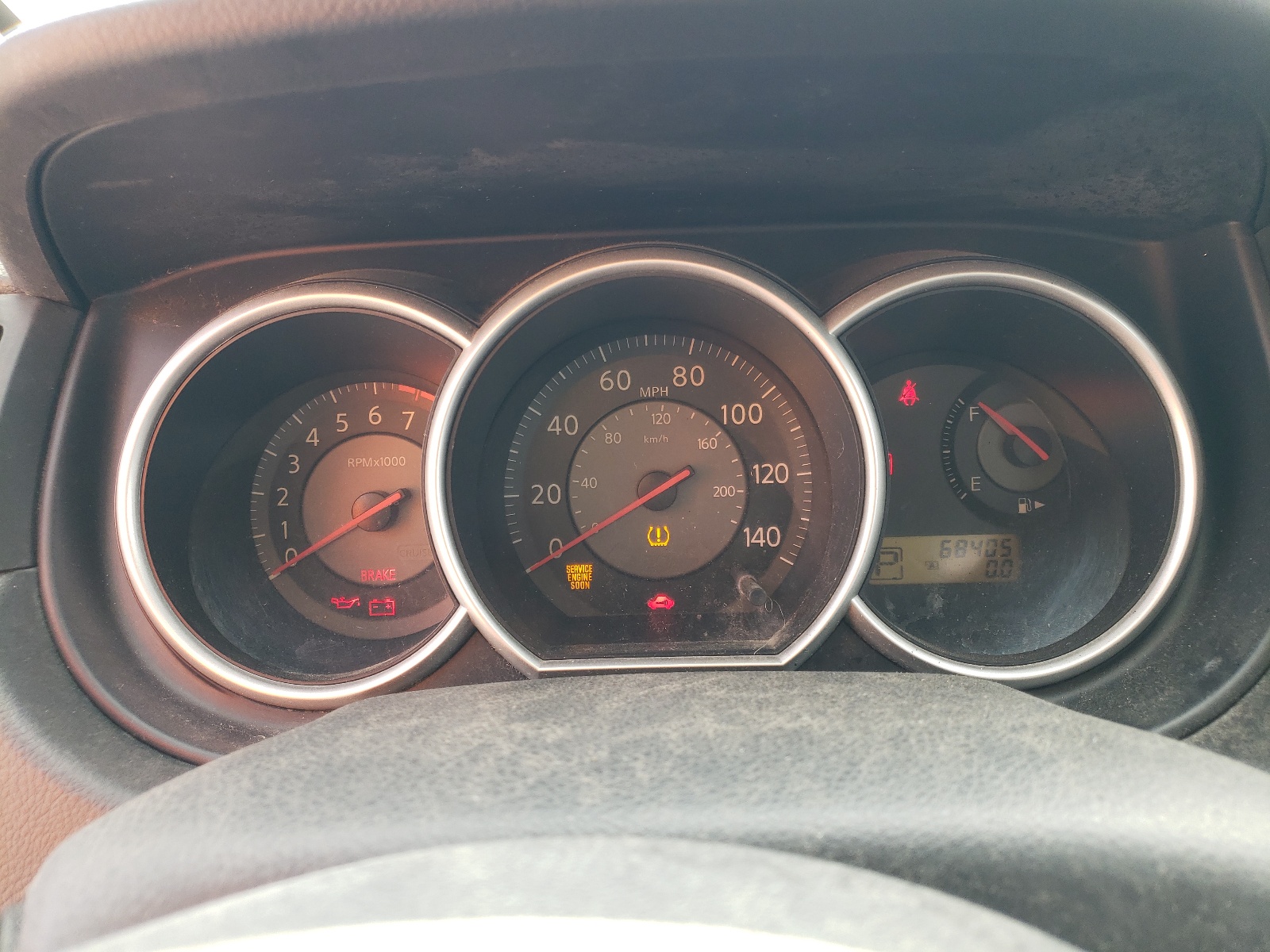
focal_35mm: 26
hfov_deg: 67.3
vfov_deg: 53.1
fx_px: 954
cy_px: 476
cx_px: 635
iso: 50
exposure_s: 1/120
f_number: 1.5
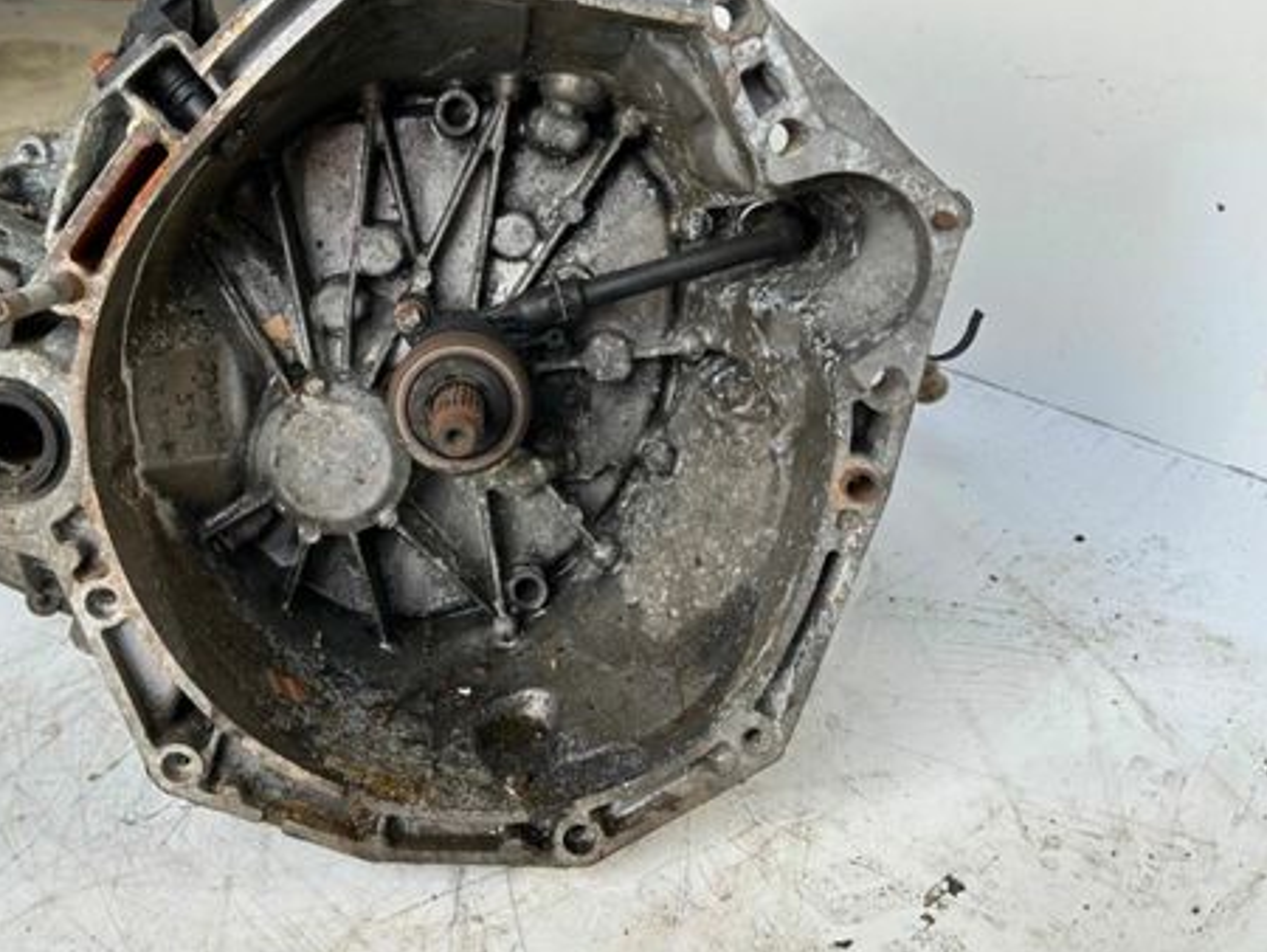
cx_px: 428
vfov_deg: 44.0
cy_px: 397
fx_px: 1172
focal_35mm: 32
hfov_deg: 55.7
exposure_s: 1/157
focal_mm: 6.86
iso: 64
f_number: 1.78
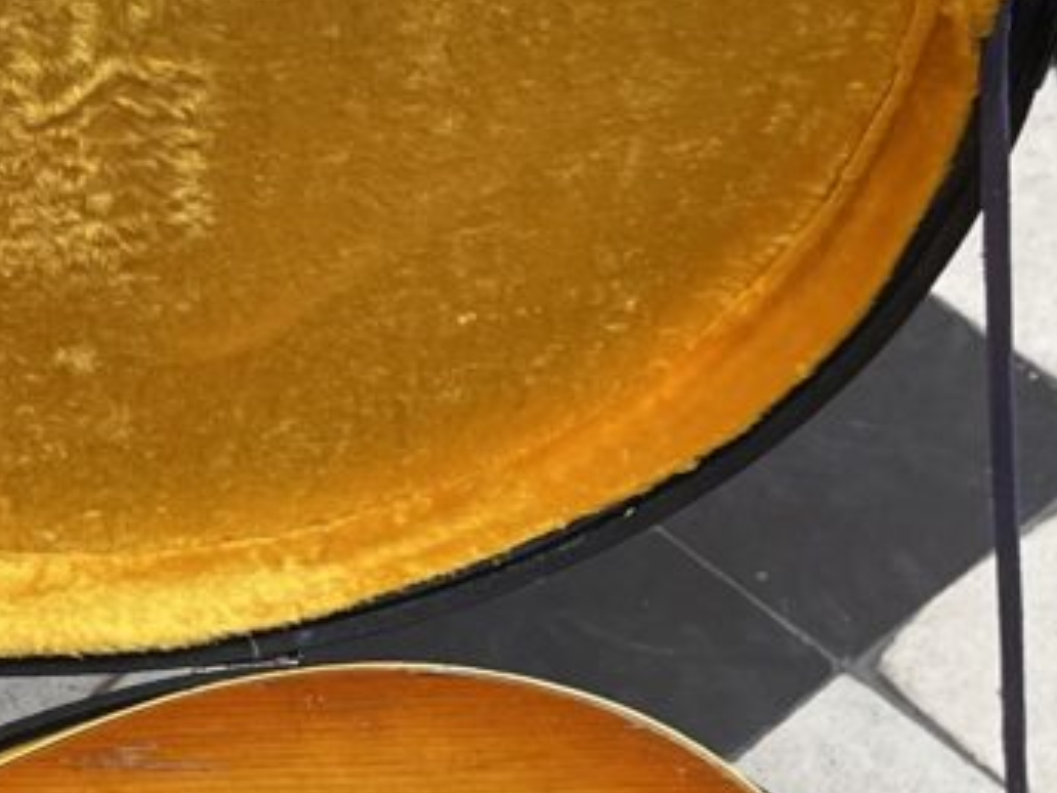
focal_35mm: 116
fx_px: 3542
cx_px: -704
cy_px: 965
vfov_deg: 12.5
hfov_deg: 15.2
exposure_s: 1/100
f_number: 1.6
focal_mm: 4.2
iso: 64
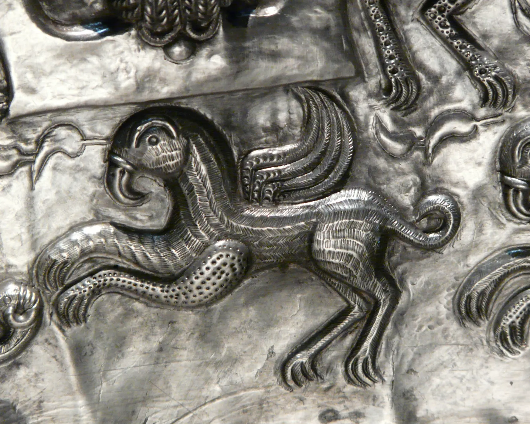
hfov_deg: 5.4
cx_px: 283
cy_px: 212
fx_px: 5616
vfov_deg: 4.3
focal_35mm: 358
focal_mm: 56.4
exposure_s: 1/10
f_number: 3.6
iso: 400
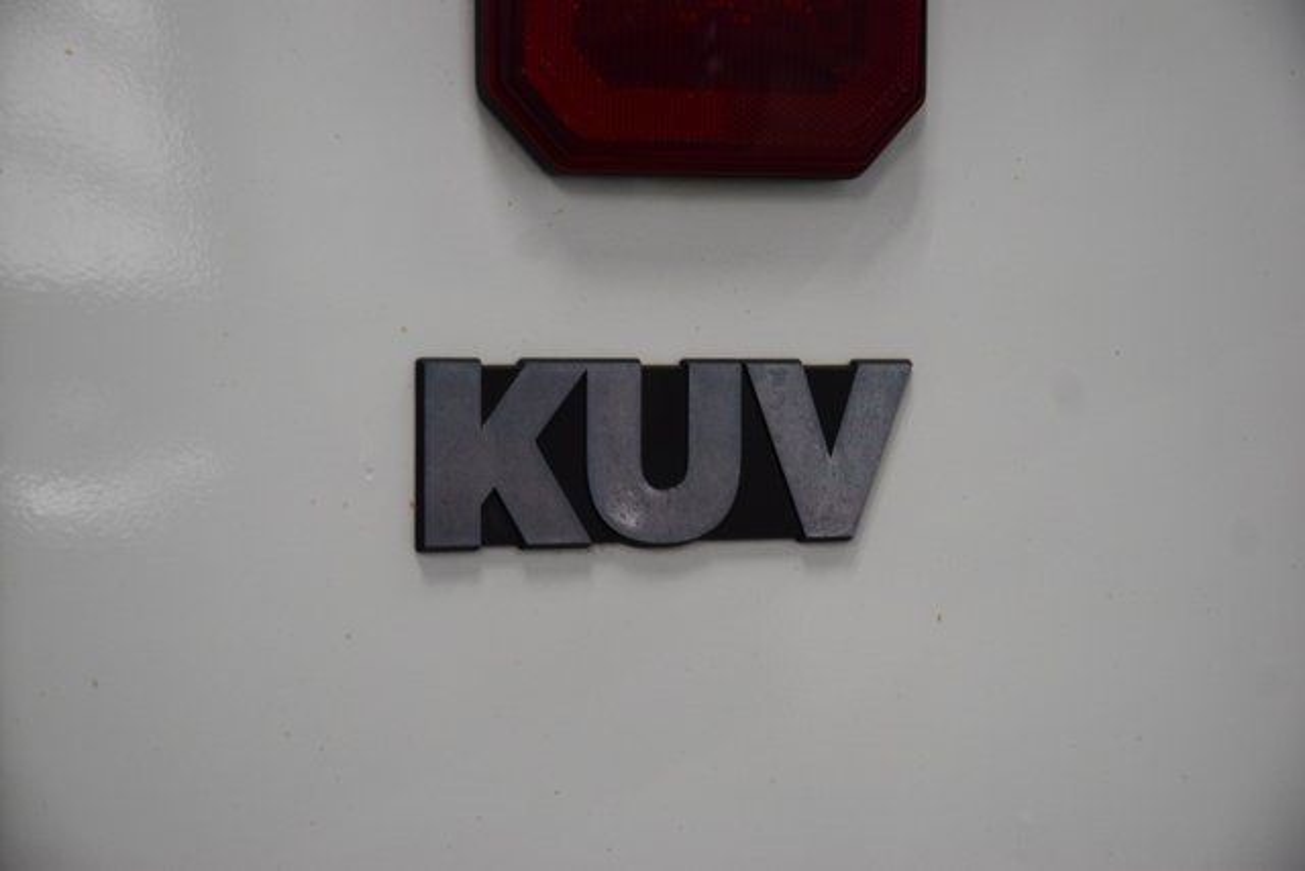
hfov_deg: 19.5
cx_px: 652
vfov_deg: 13.0
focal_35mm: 105
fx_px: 3807
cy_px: 436
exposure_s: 1/125
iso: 1600
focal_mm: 70
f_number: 5.6
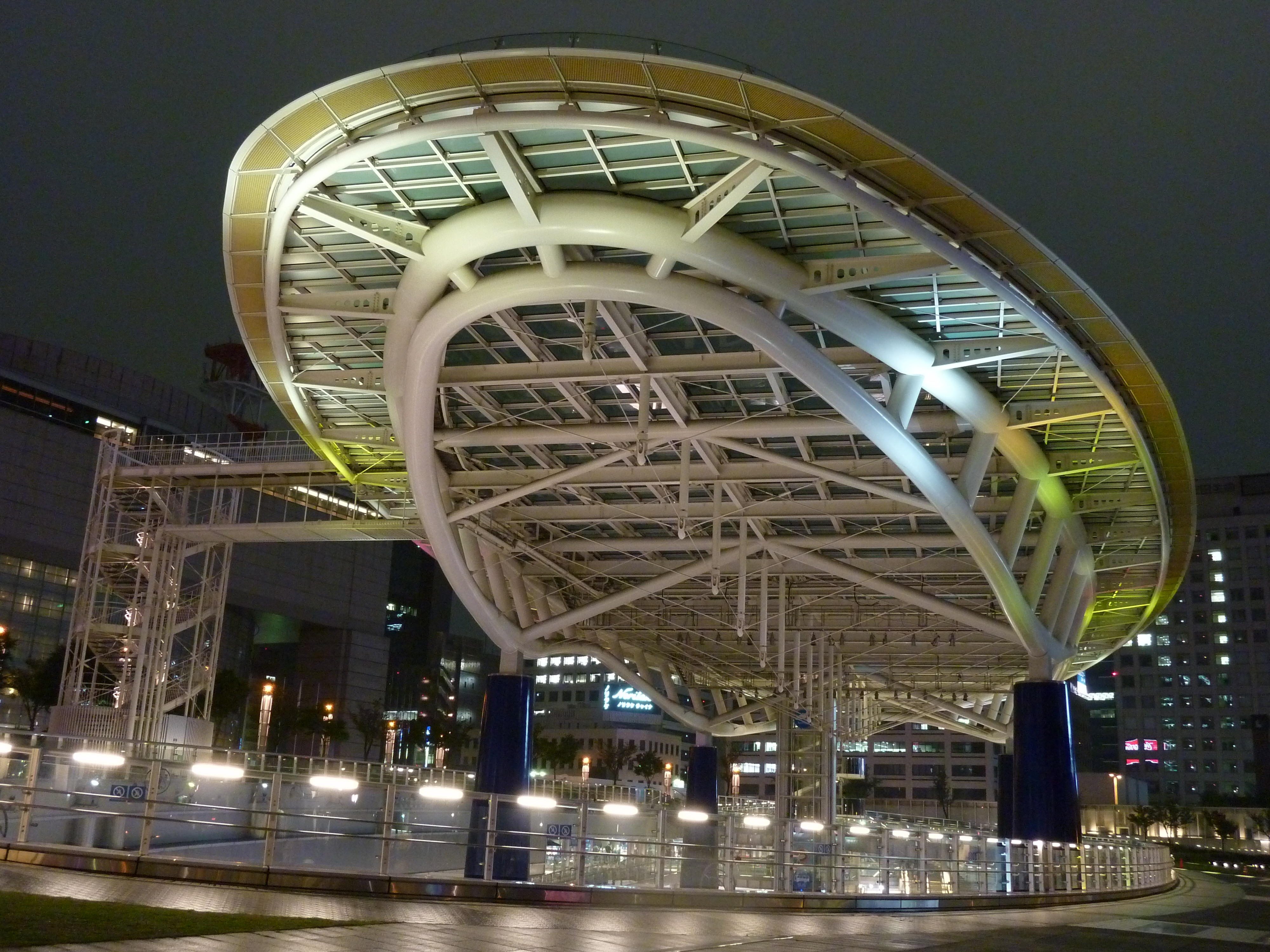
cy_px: 476
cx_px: 635
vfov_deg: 42.9
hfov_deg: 55.4
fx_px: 1211
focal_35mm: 33
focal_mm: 5.9
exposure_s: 1/4
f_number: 3.7
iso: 400
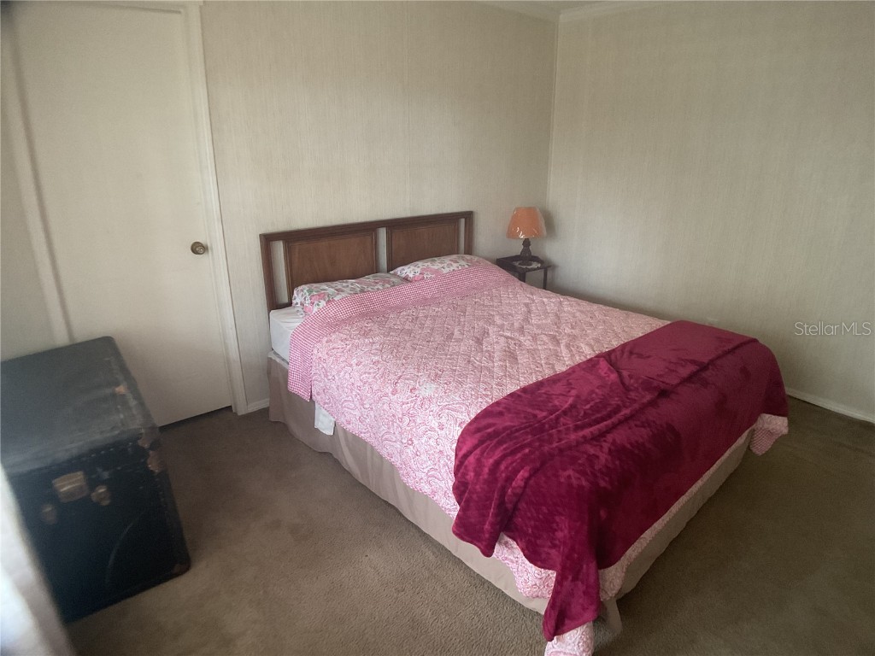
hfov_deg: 61.7
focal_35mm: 29
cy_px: 328
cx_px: 438
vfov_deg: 48.2
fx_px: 733
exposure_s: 1/40
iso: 320
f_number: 1.8
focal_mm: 3
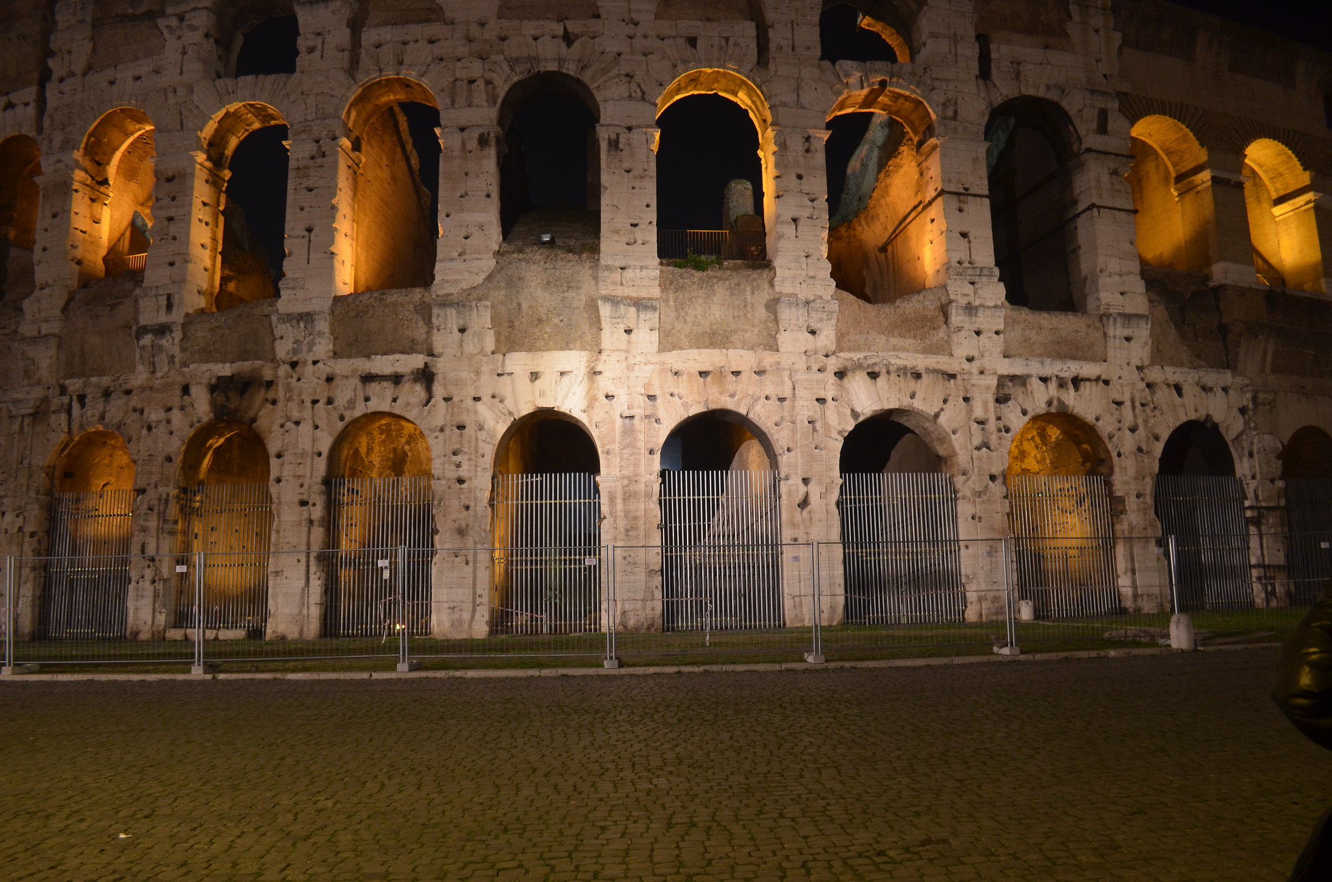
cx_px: 666
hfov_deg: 67.5
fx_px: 997
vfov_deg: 47.7
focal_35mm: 27
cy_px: 441
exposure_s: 1/4
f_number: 5.6
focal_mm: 18
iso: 400
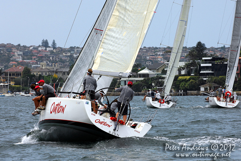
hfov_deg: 6.9
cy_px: 80
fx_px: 2008
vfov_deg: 4.6
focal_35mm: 300
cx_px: 120
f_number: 8
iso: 400
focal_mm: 200
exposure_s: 1/1000
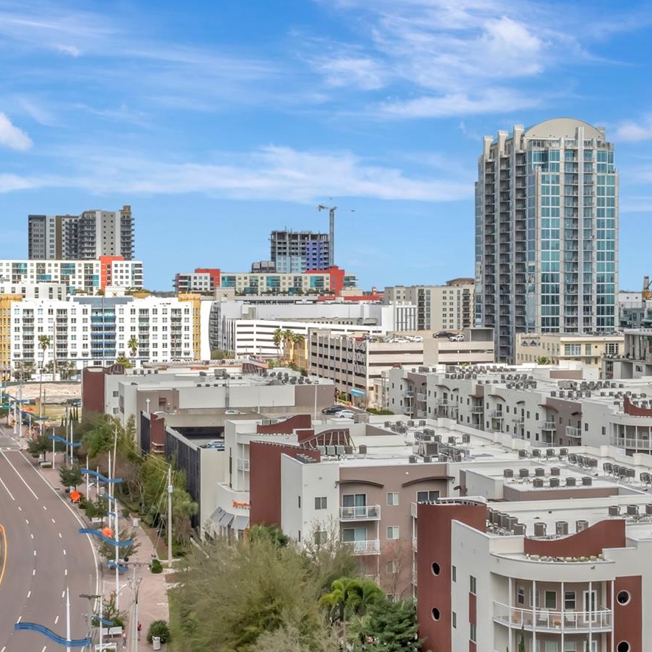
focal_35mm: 60
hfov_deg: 28.6
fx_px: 1279
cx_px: 357
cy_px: 351
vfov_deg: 28.6
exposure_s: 1/400
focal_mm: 26
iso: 1000
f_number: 14
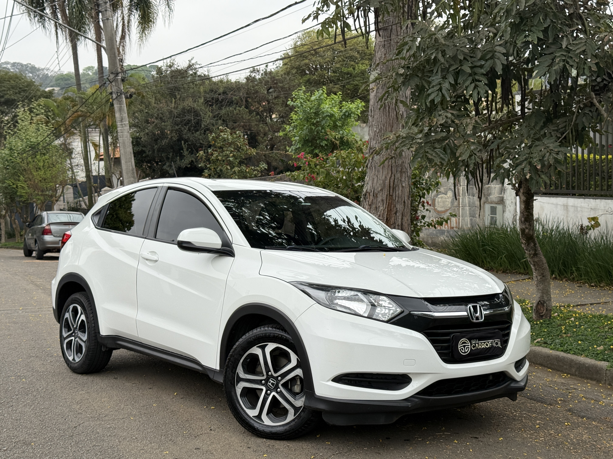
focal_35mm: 48
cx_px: 306
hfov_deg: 39.7
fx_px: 850
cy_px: 230
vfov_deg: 30.3
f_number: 1.78
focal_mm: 6.76
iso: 64
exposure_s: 1/1429
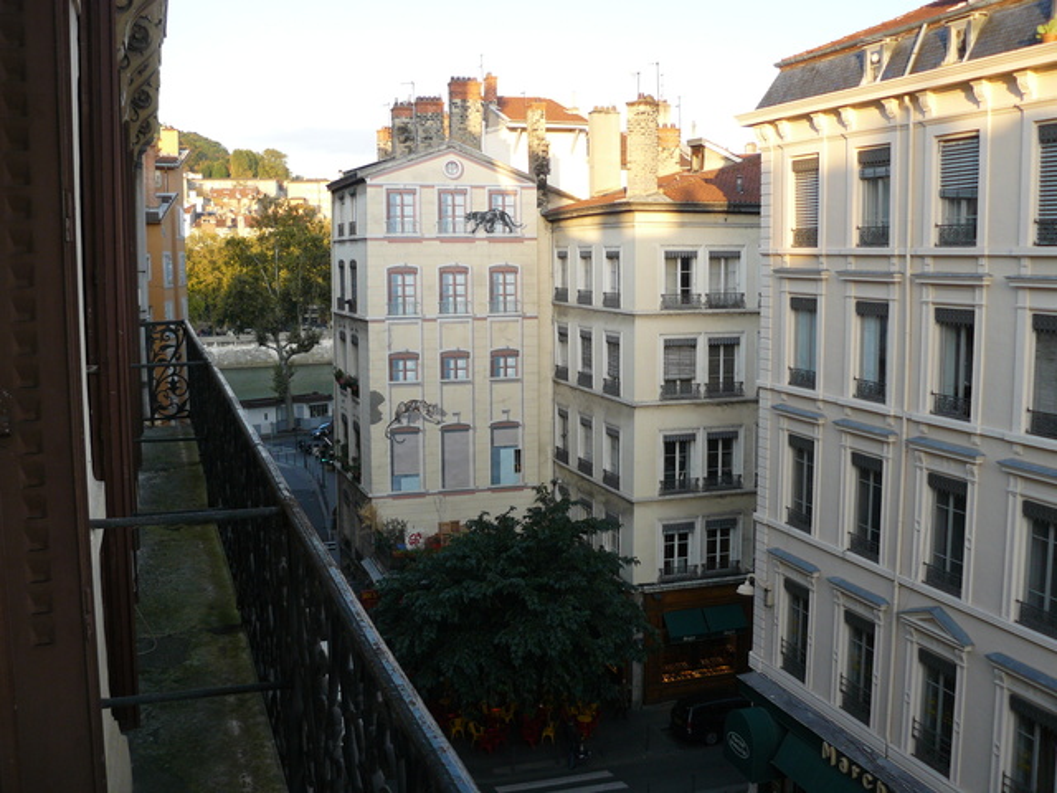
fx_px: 1099
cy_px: 396
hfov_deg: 51.4
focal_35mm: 36
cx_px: 528
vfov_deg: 39.7
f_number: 2.8
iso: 100
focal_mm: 6
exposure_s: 1/160
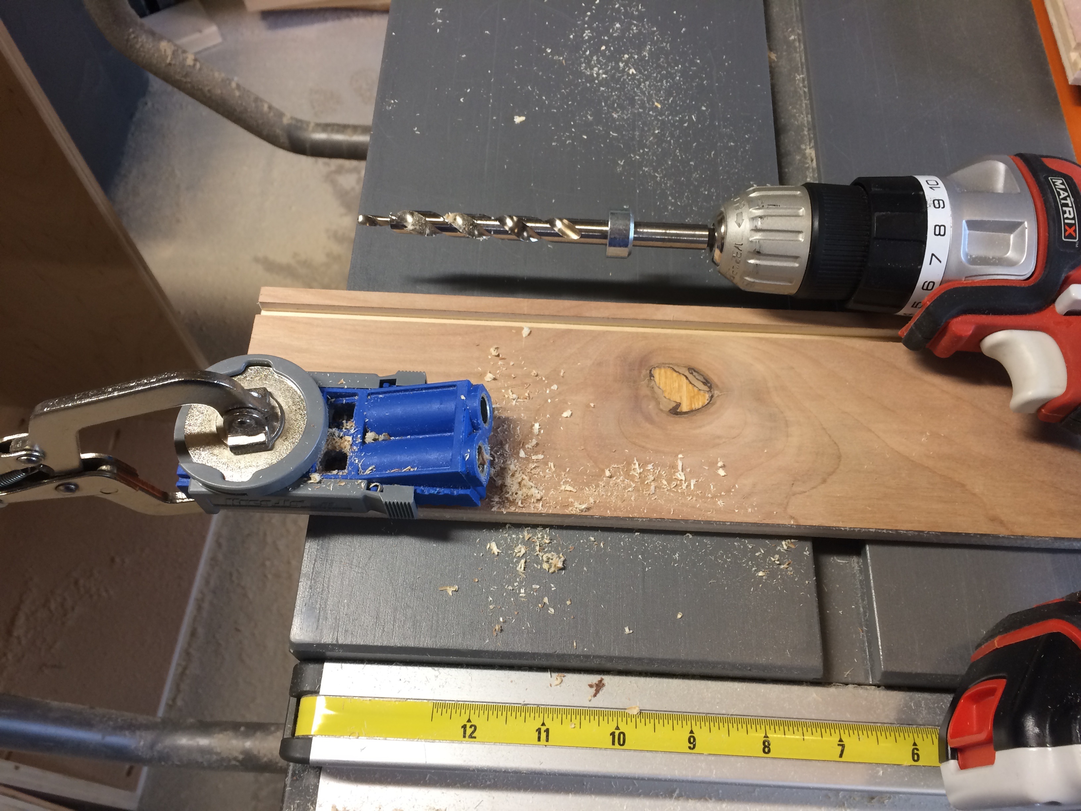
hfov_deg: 61.7
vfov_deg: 48.2
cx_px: 540
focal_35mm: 29
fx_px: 906
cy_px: 406
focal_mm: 4.15
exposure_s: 1/30
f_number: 2.2
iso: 64
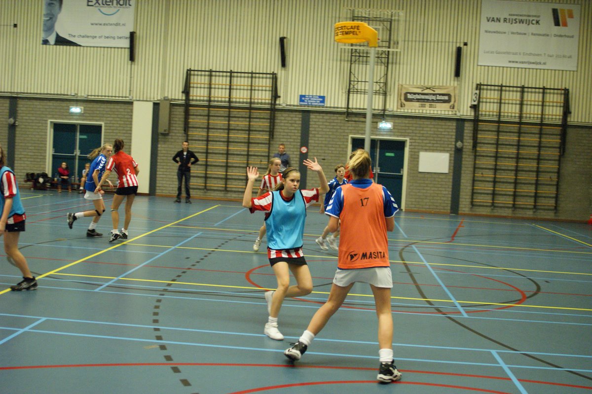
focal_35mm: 42
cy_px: 197
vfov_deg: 31.9
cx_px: 296
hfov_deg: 46.4
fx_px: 690
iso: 1600
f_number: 2.8
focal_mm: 28
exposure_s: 1/125
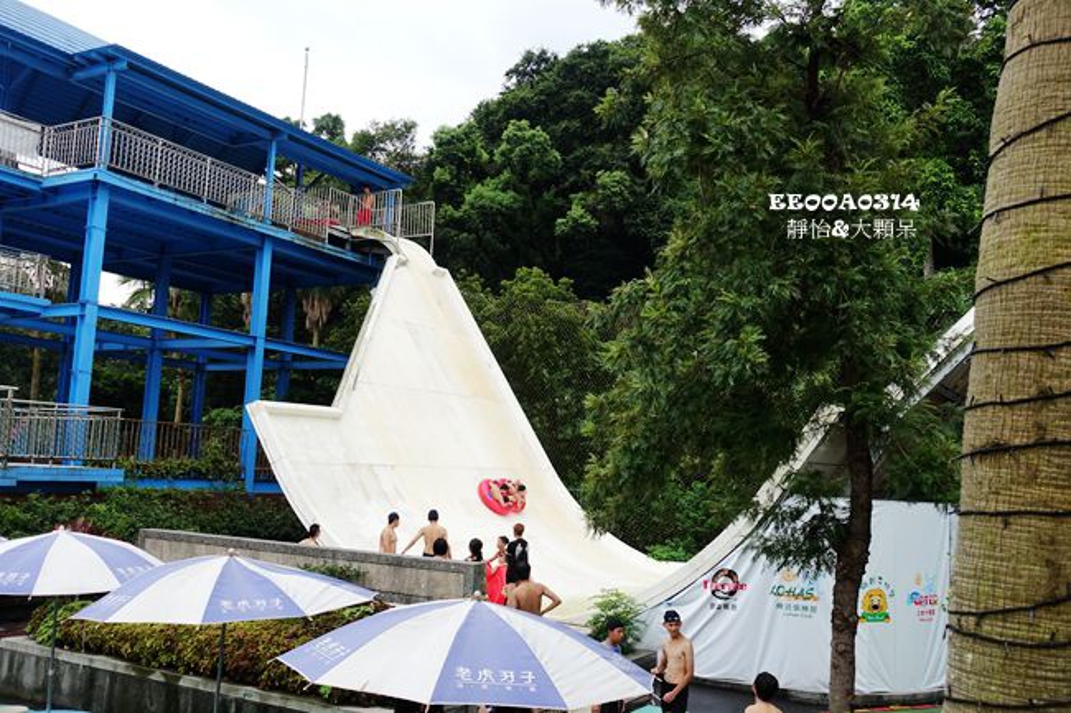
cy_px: 356
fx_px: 981
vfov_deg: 39.9
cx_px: 536
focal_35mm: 33
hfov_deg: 57.2
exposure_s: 1/250
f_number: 4
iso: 125
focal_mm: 12.2
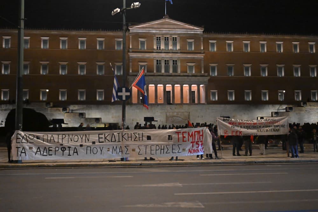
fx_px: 300
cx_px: 159
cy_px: 106
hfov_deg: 55.8
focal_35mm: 34
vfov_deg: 38.9
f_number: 4
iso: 10000
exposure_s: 1/320
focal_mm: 34
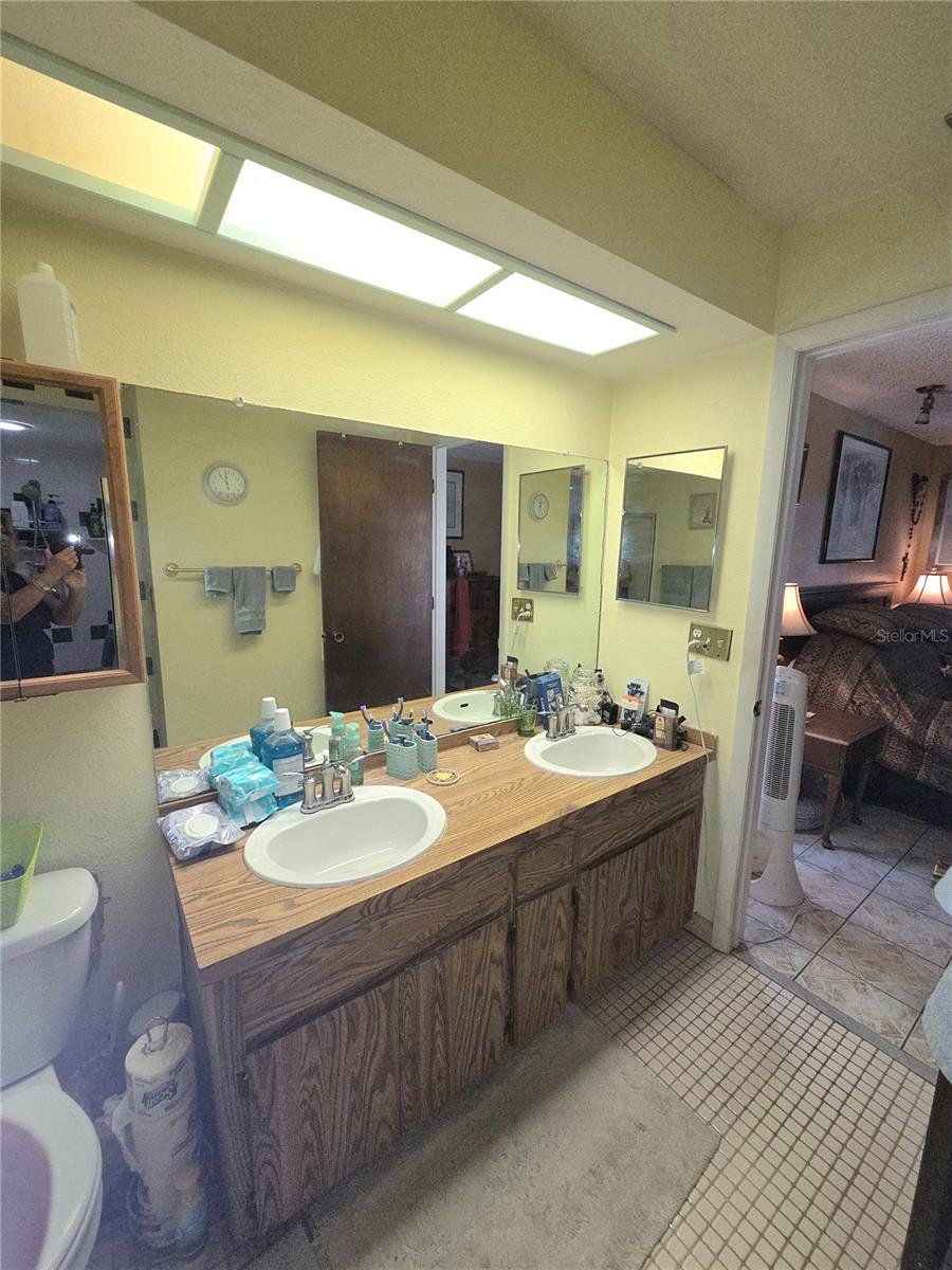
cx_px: 476
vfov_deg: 106.2
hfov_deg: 89.9
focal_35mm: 13
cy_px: 635
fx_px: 477
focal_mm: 2.2
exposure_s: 1/60.2
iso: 100
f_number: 2.2
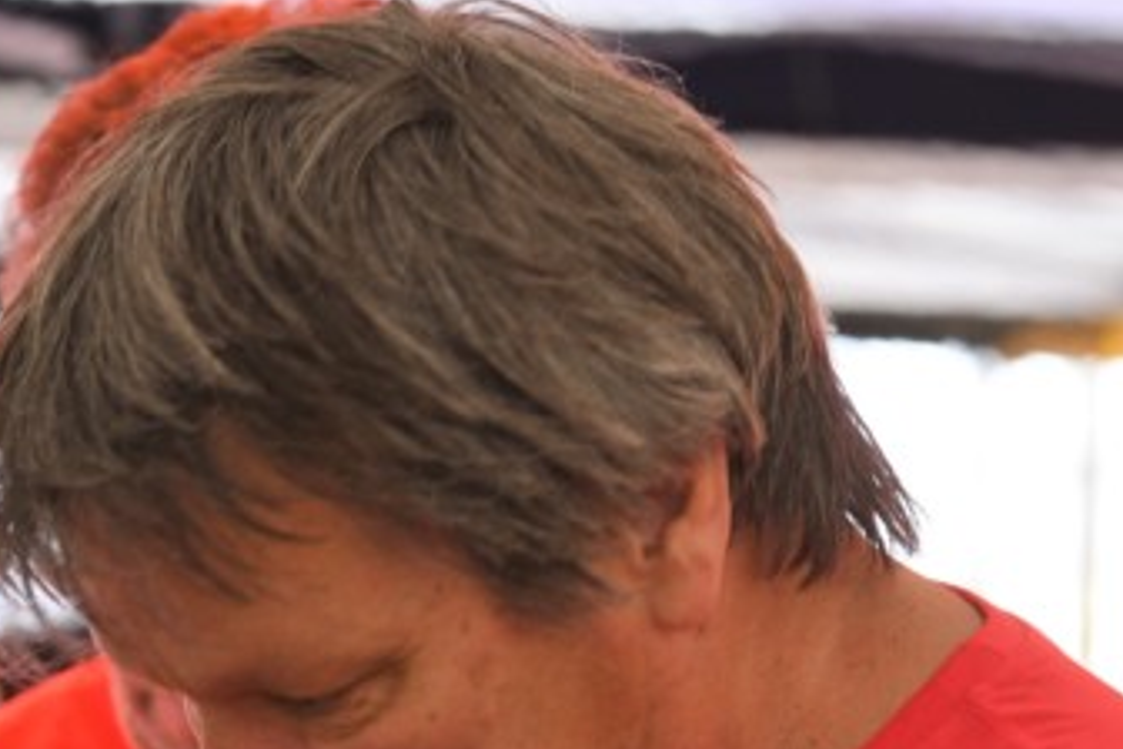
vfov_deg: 4.1
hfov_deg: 6.1
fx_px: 10512
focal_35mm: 337
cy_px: 508
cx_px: 371
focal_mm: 140
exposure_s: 1/250
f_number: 8
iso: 640
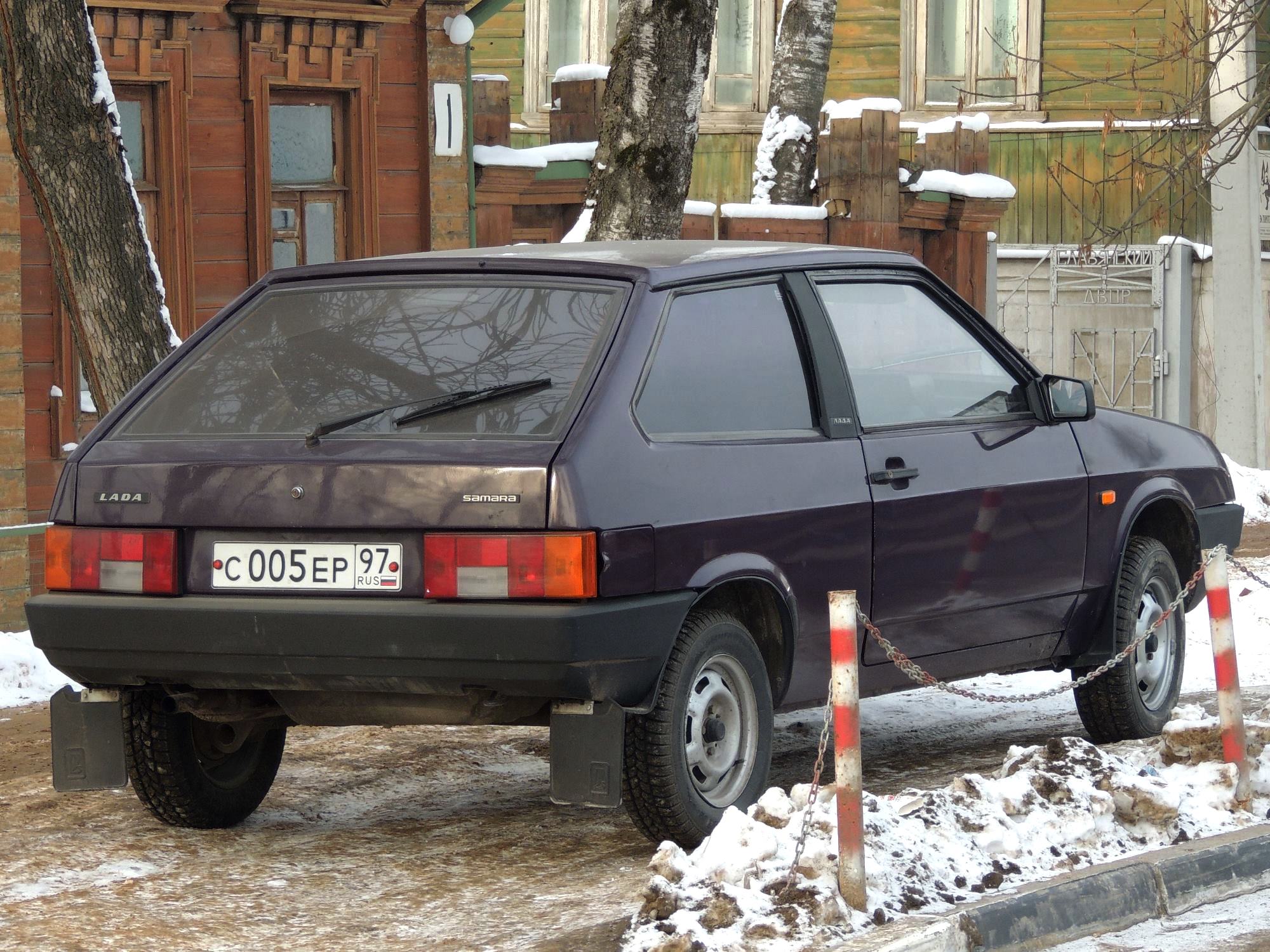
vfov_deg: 10.2
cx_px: 635
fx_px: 5320
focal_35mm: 145
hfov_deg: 13.6
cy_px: 476
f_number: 4.4
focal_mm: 25.8
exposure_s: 1/125
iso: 125
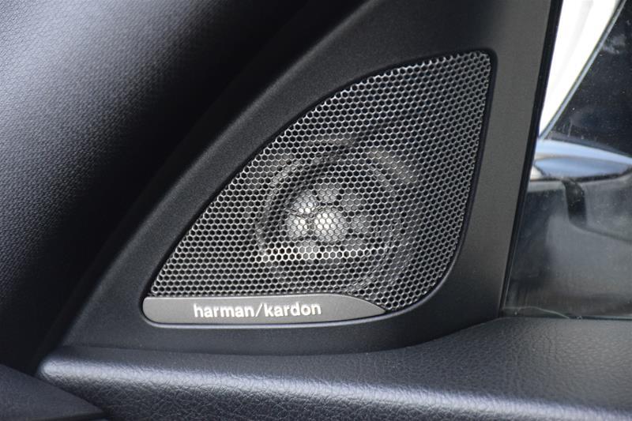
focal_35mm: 210
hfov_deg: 9.8
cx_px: 316
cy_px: 210
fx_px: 3686
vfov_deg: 6.5
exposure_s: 1/125
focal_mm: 140
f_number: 5.6
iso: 3200
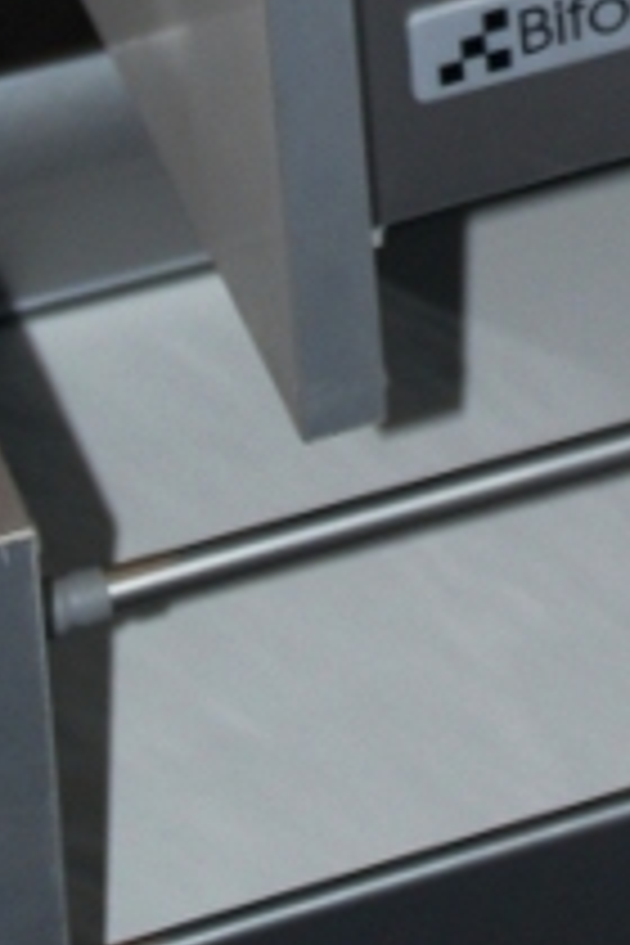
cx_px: 1004
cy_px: -572
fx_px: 6404
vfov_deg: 8.2
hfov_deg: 5.6
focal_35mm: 244
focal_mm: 38
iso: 200
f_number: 4.5
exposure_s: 1/60
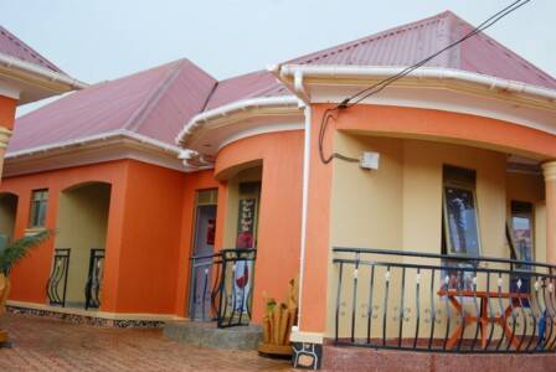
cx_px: 278
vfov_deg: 32.0
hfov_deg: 46.3
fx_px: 650
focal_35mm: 42
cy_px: 186
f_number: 3.3
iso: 640
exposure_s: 1/200
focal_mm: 28
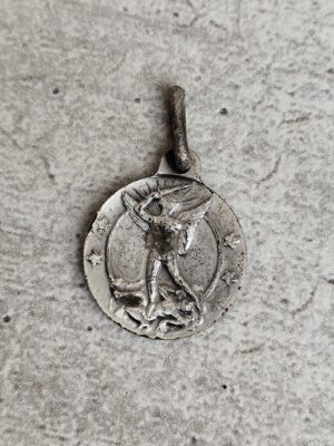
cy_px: 223
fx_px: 1196
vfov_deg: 21.1
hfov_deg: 15.9
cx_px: 167
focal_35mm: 93
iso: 64
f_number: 1.65
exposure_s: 1/100
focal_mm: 6.19
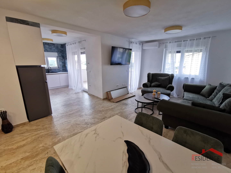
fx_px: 107
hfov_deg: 94.5
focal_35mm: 16
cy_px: 86
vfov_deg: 78.1
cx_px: 116
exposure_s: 1/60
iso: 250
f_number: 2.2
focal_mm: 2.35
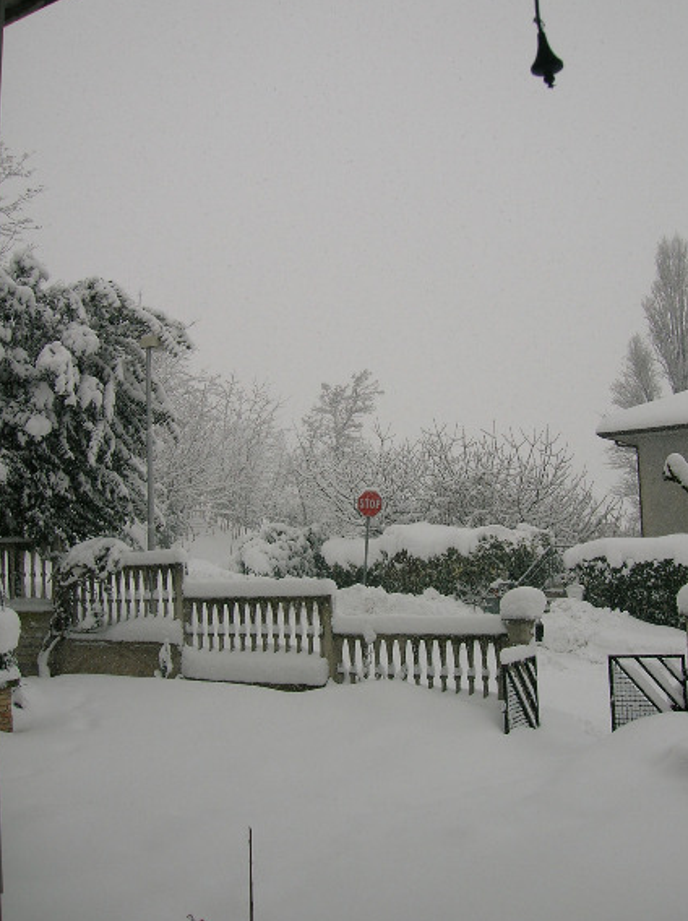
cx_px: 356
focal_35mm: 36
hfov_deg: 39.6
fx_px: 956
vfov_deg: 51.4
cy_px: 466
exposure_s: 1/236
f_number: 4.9
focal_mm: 5.7
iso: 50
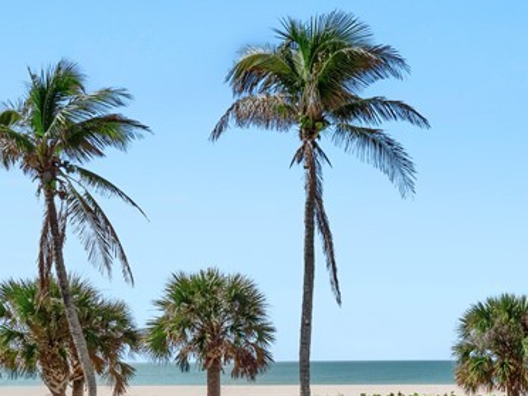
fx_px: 671
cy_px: 373
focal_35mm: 44
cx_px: 458
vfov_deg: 31.0
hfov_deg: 40.3
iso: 200
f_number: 7.1
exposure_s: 1/1000
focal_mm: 8
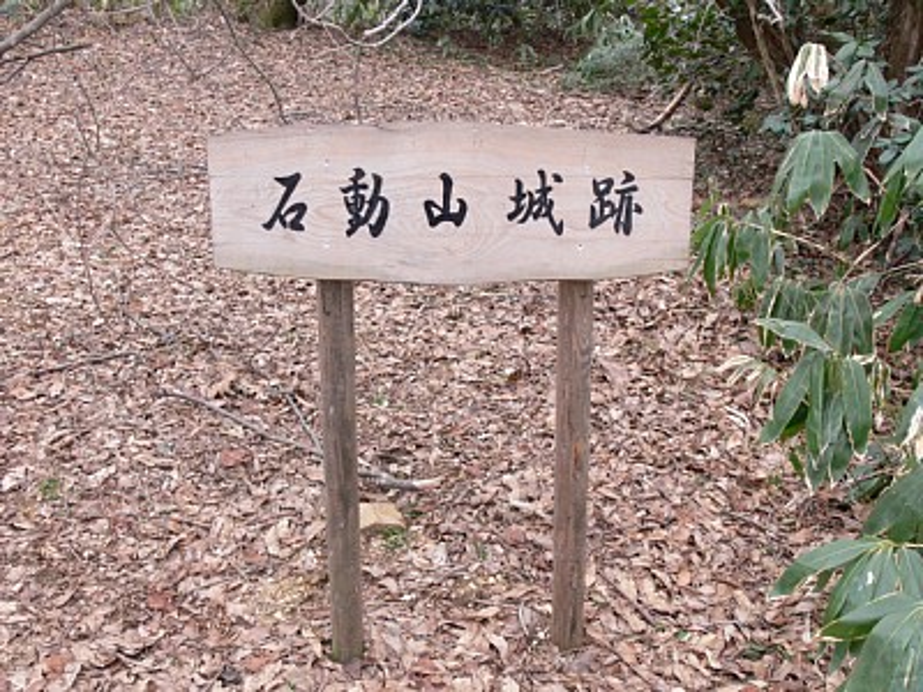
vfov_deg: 40.7
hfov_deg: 52.6
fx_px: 933
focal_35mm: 35
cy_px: 346
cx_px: 462
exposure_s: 1/60
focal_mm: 7.4
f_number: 4
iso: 80
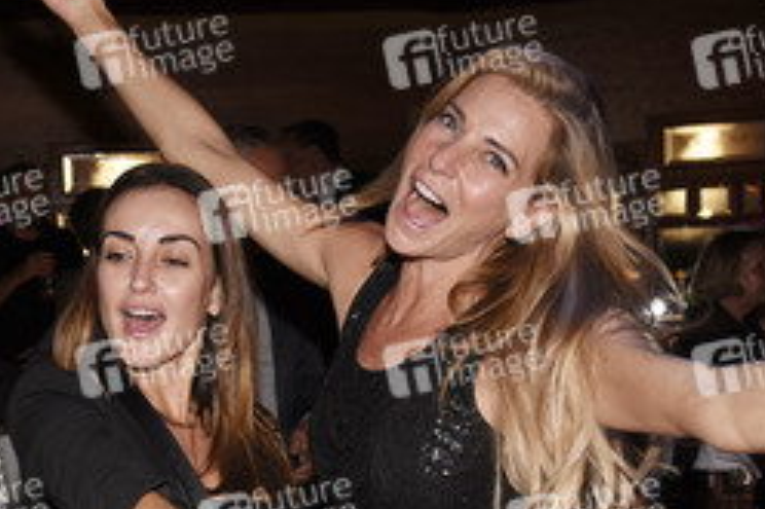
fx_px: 1699
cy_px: 438
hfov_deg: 25.1
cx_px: 196
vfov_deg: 16.8
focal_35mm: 80
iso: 1600
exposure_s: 1/40
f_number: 6.3
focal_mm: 44
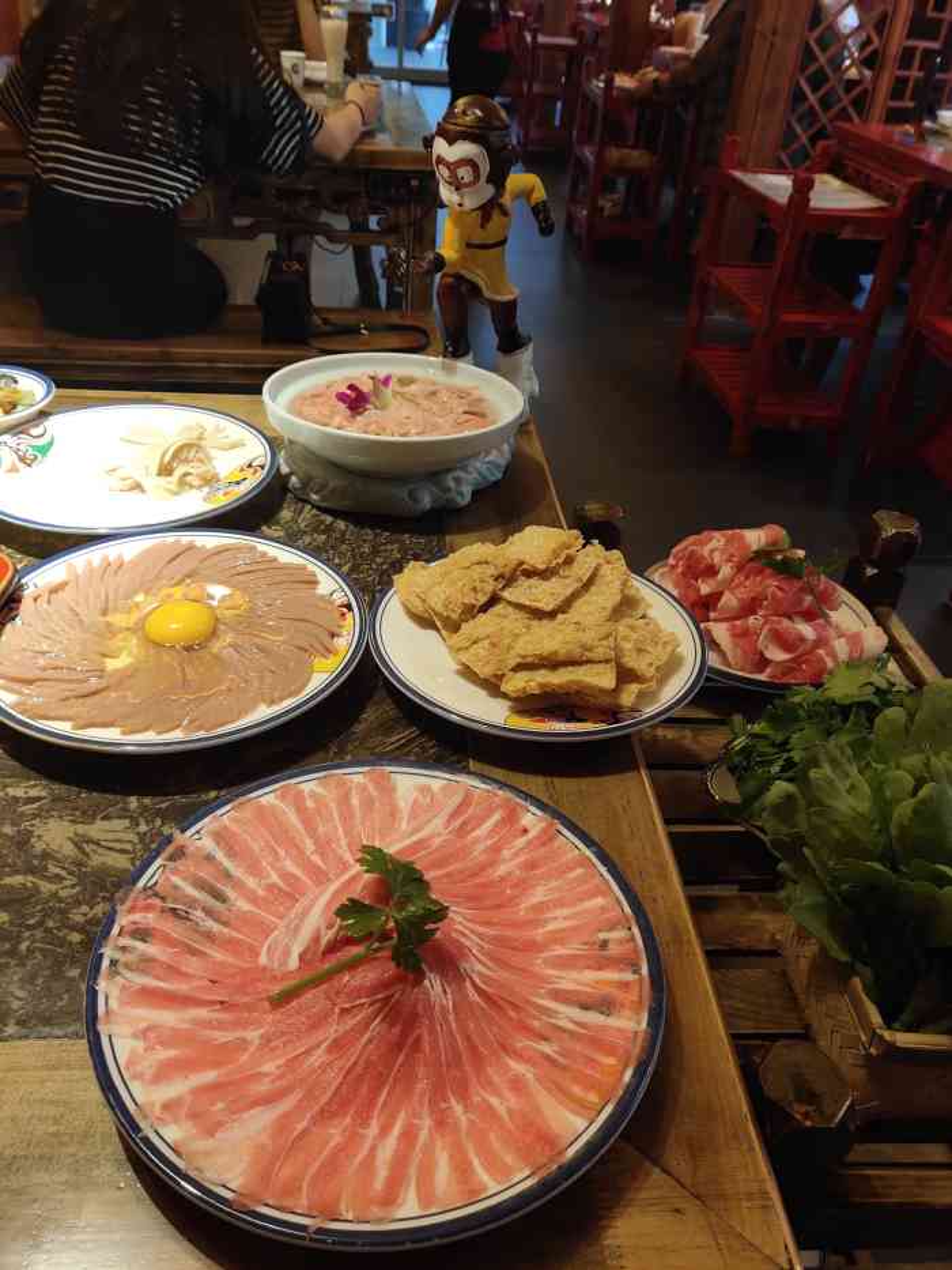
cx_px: 476
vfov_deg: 60.0
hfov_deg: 46.8
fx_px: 1100
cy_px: 635
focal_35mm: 30
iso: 120
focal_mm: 4.35
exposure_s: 1/100
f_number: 1.8
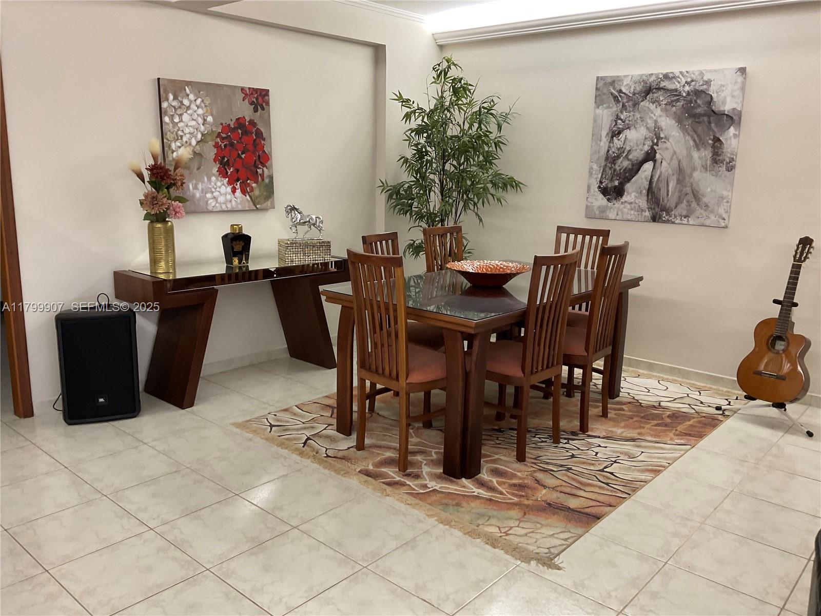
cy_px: 308
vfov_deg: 48.2
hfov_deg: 61.7
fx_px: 688
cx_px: 410
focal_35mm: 29
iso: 125
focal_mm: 3
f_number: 1.8
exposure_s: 1/60
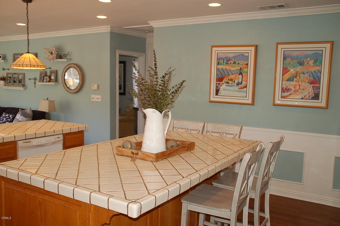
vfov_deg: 39.9
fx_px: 311
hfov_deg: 57.3
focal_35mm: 33
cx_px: 170
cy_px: 113
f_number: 3.8
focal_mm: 22
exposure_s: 1/60
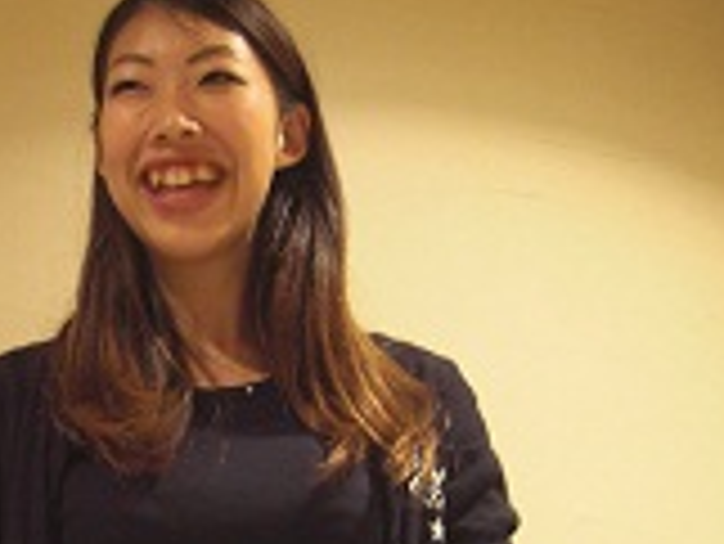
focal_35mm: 76
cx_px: 148
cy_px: 483
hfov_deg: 25.2
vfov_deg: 19.1
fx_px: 1591
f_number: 2.6
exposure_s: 1/6
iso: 200
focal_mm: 4.9
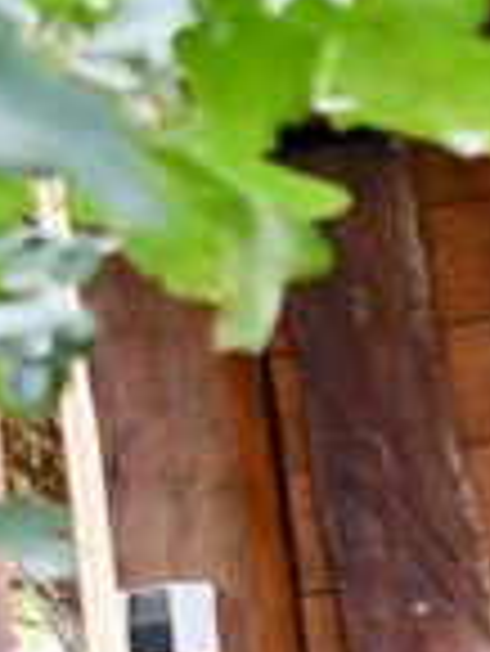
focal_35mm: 263
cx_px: 879
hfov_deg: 5.6
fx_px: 4957
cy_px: 913
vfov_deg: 7.4
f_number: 2.8
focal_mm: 24
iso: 900
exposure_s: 1/125
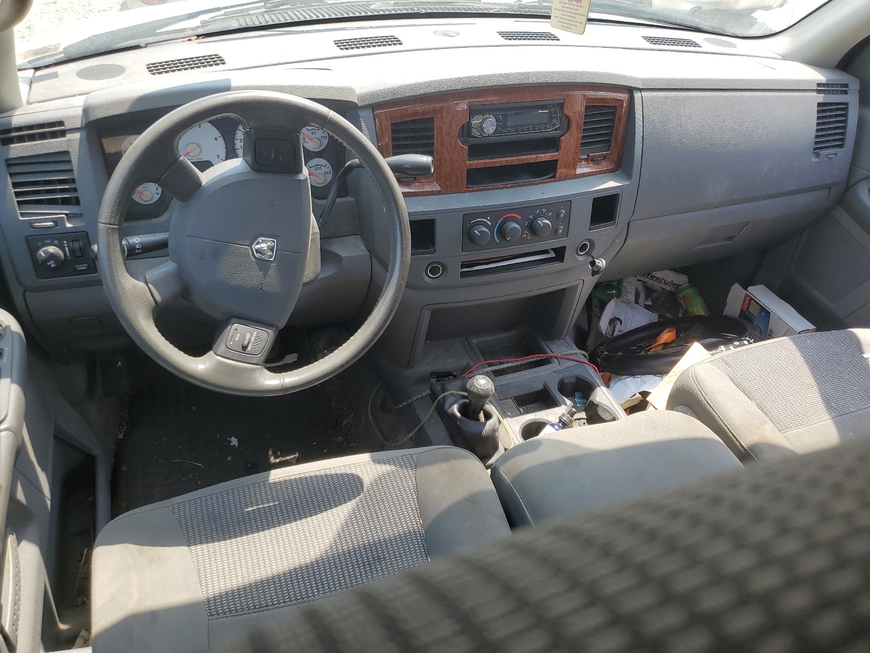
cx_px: 435
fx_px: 653
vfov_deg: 53.1
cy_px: 326
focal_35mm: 26
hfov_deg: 67.3
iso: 50
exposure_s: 1/526
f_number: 1.5
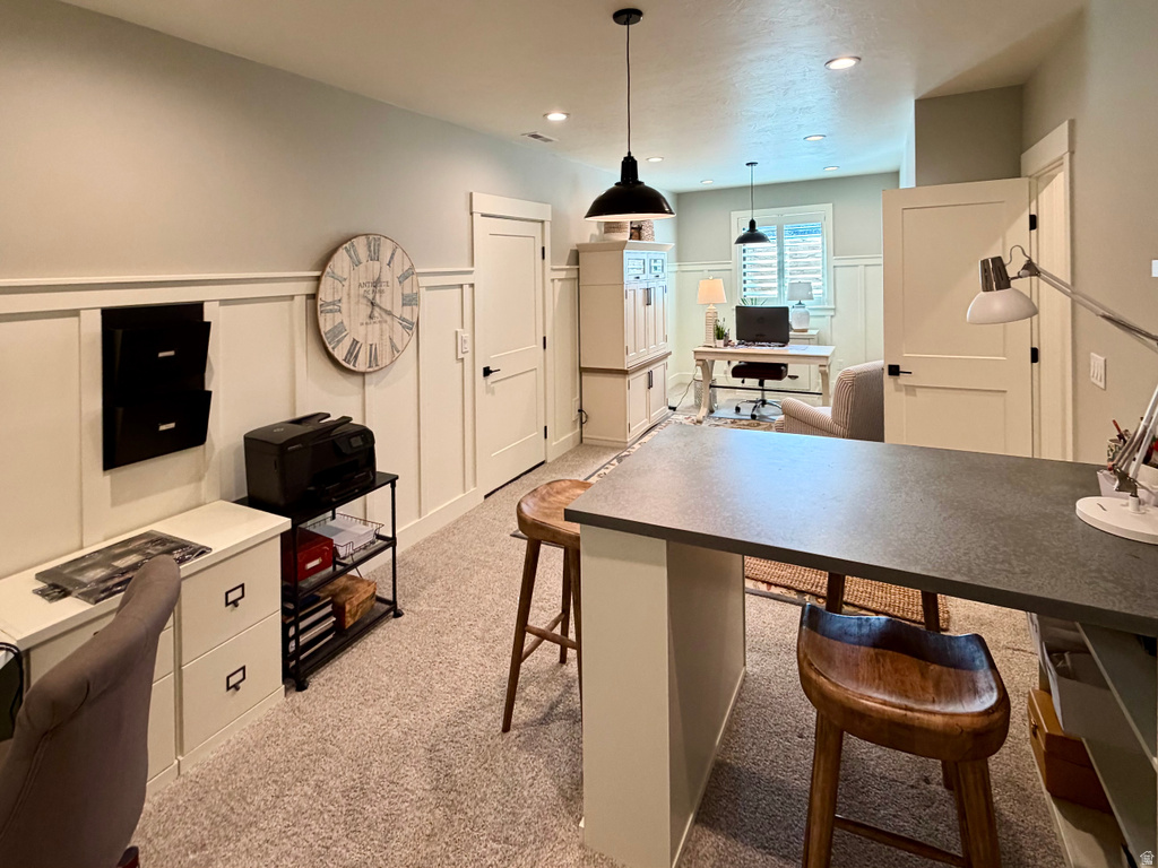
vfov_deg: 85.7
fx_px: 468
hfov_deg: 102.1
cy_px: 434
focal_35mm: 14
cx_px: 579
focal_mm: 2.22
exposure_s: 1/120
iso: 250
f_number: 2.2
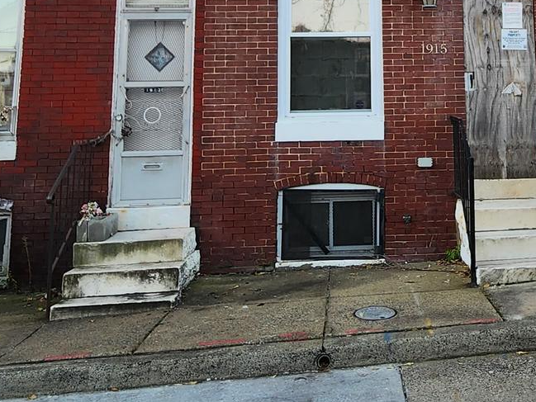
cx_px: 397
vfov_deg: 32.4
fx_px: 635
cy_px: 2
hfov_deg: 44.4
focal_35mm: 41
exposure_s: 1/120
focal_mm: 2.2
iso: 80
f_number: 2.2
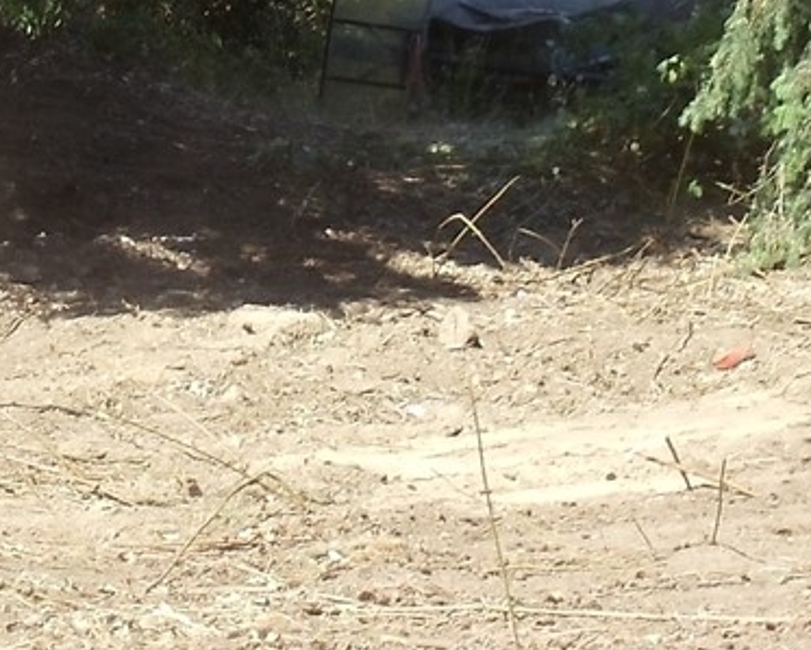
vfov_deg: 8.4
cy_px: 85
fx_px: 4420
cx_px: -11
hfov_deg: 10.4
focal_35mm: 184
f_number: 3.5
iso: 80
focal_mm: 6
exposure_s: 1/125
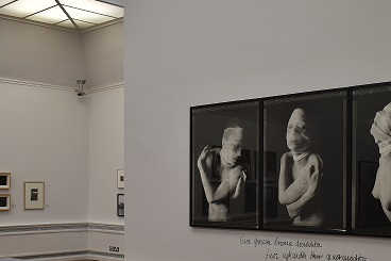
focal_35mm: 55
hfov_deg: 36.0
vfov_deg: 24.3
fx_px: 597
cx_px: 245
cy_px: 198
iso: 200
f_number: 3.5
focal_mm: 18
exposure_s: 1/50
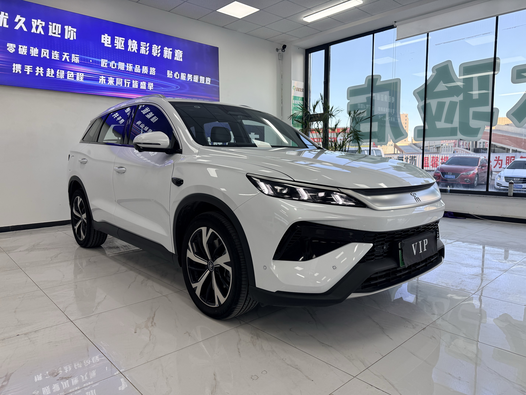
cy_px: 198
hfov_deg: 71.6
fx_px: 365
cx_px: 263
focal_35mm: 24
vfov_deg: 56.8
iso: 100
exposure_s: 1/551
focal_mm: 6.76
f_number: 1.78
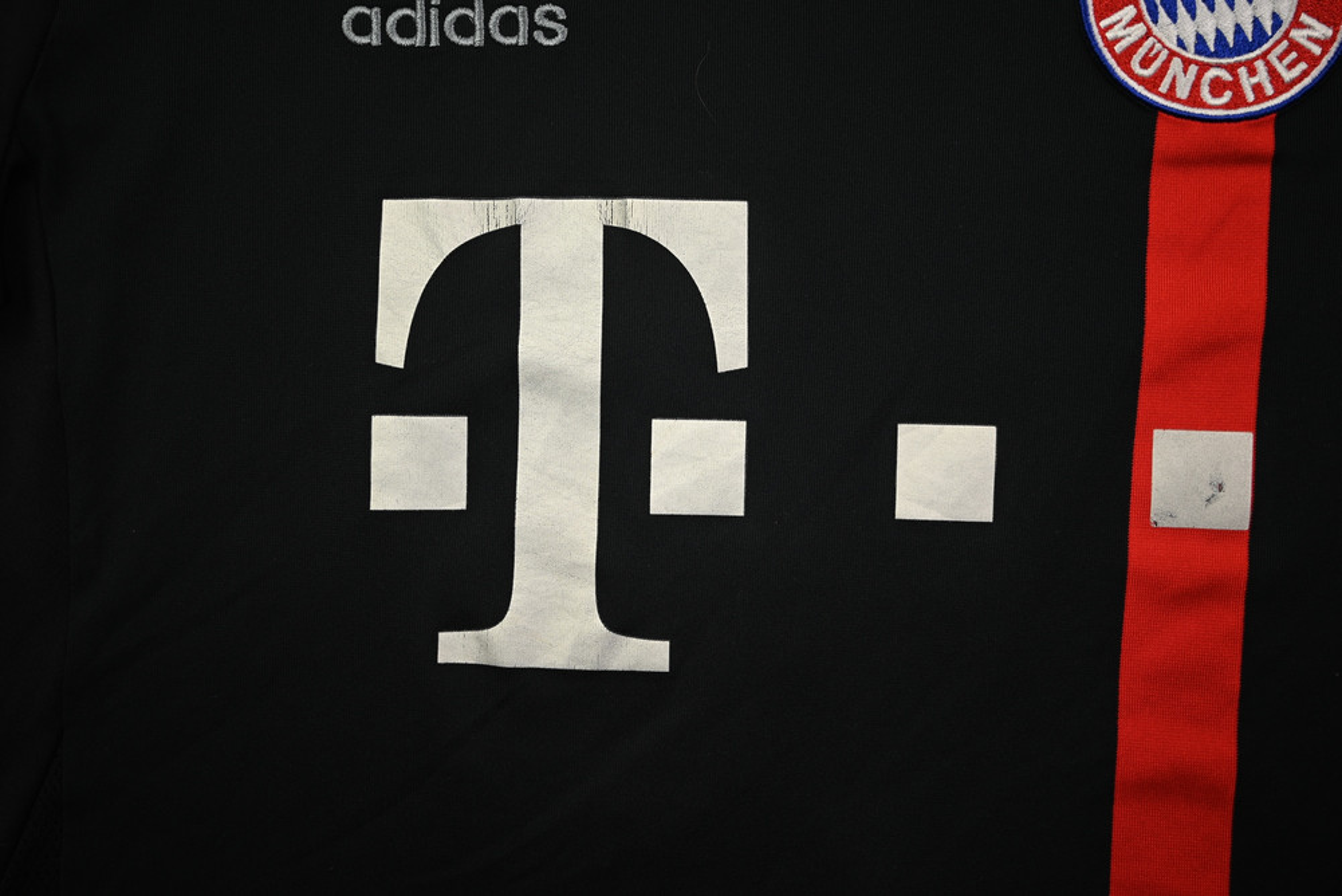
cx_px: 671
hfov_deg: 56.5
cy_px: 448
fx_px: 1249
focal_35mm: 34
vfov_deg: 39.4
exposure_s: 1/125
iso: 200
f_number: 5
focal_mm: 33.5
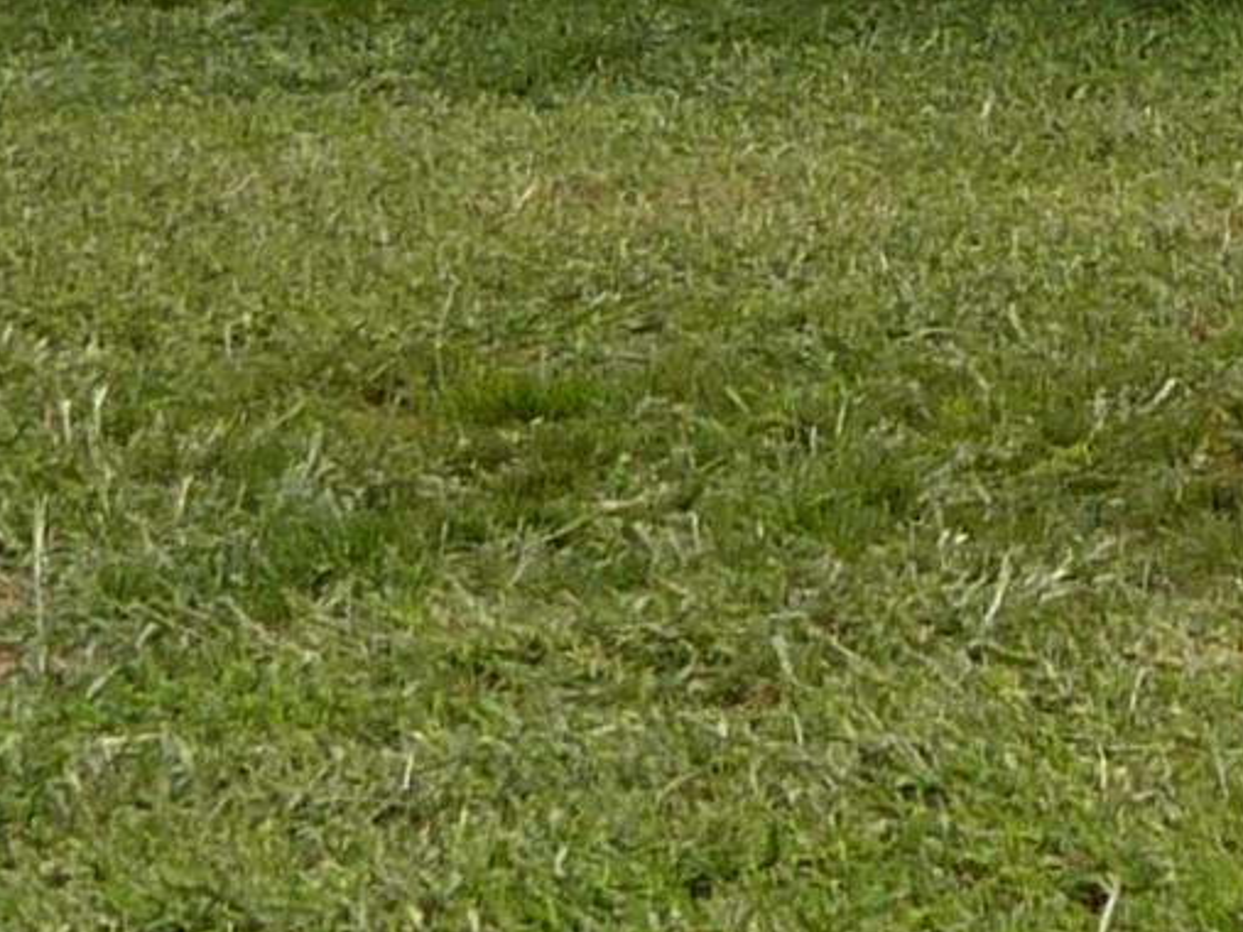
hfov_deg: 10.9
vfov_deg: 8.1
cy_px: -395
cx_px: 1309
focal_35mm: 180
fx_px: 6462
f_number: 4
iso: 100
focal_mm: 4.4
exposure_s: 1/640
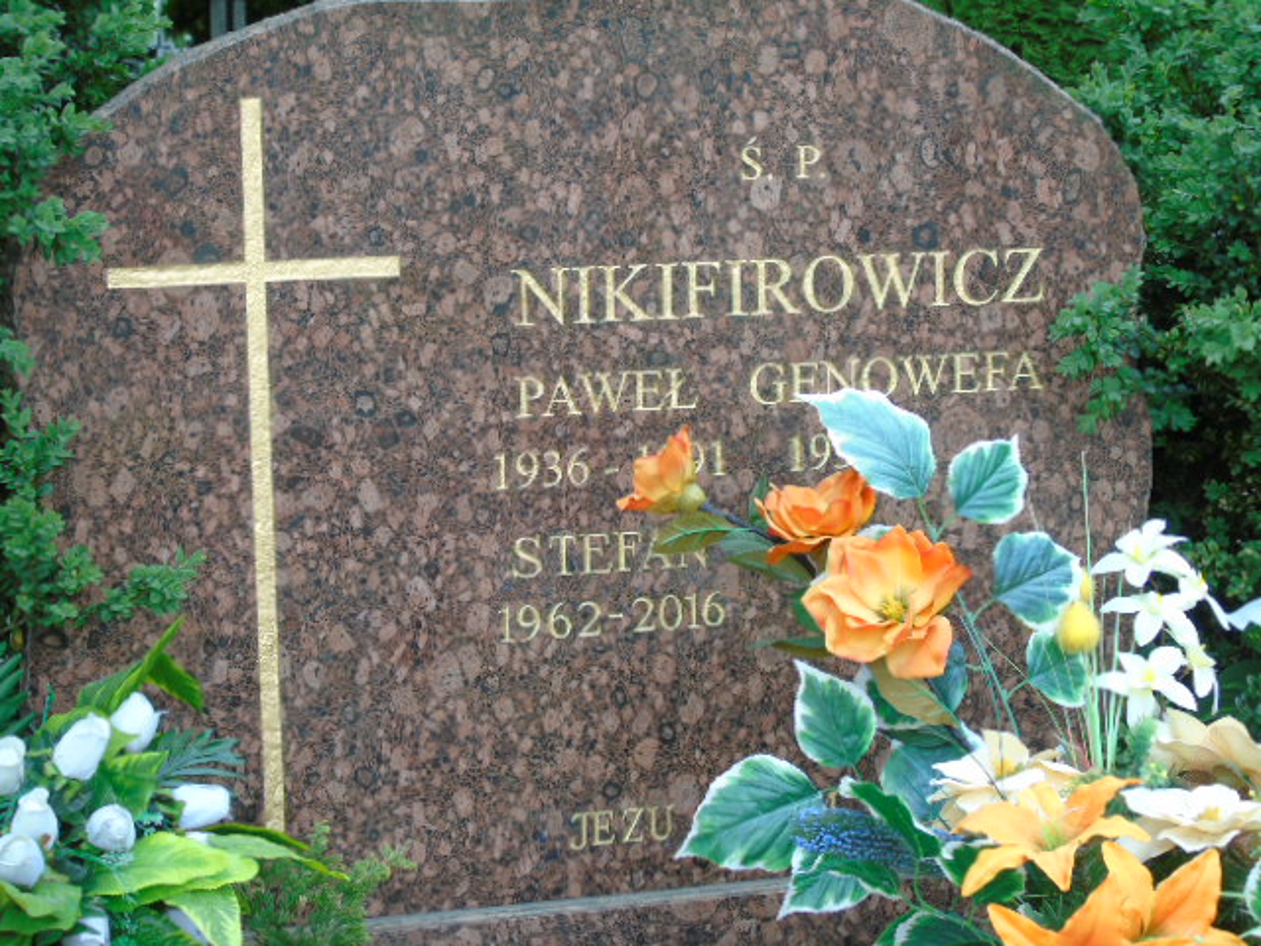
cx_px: 630
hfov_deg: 20.9
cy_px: 473
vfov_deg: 15.7
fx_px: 3424
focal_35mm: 94
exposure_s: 1/100
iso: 80
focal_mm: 17
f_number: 4.3
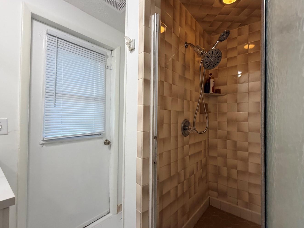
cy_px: 114
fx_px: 149
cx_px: 158
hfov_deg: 91.0
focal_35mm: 17
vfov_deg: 74.7
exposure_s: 1/120
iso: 250
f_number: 2.2
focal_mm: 2.22
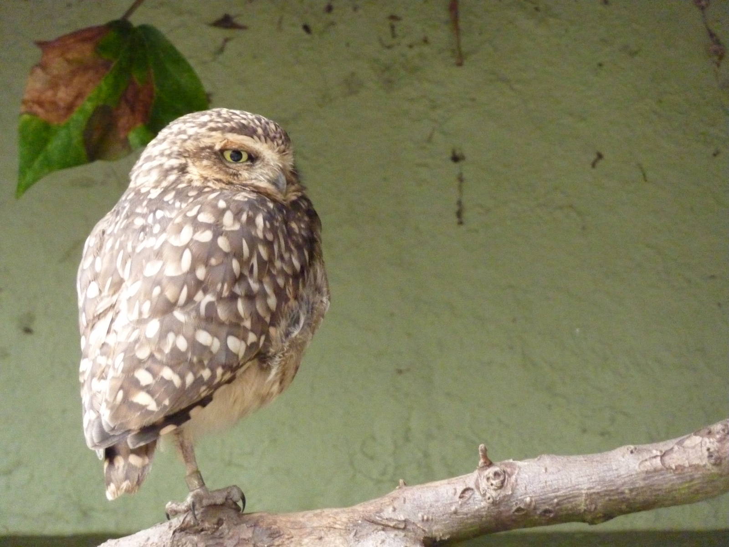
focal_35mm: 278
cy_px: 274
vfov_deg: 5.3
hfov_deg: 7.1
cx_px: 364
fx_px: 5855
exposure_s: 1/30
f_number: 4.8
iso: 1250
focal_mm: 45.7
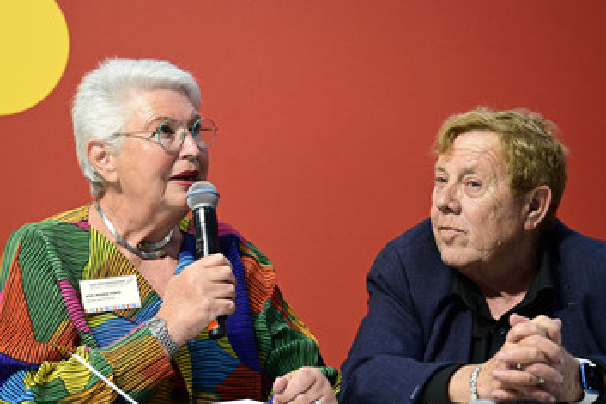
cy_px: 244
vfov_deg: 17.5
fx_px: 1312
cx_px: 327
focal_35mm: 78
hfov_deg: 26.0
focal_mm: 61
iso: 800
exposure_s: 1/250
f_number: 3.2
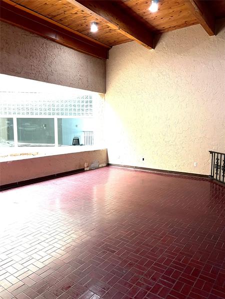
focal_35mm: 26
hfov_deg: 53.1
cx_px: 112
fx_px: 225
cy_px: 150
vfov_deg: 67.3
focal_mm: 5.7
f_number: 1.5
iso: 160
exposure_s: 1/60
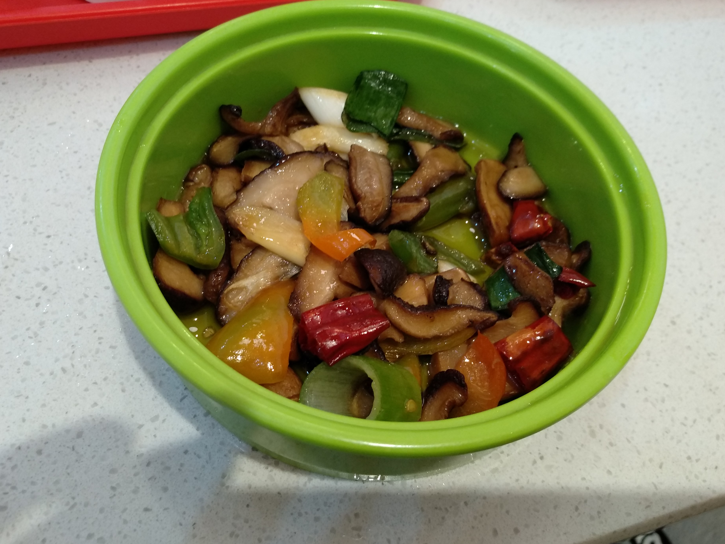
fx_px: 503
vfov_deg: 56.8
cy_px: 267
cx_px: 360
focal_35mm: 24
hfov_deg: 71.6
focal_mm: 3.81
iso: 400
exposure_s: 1/33
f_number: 2.2
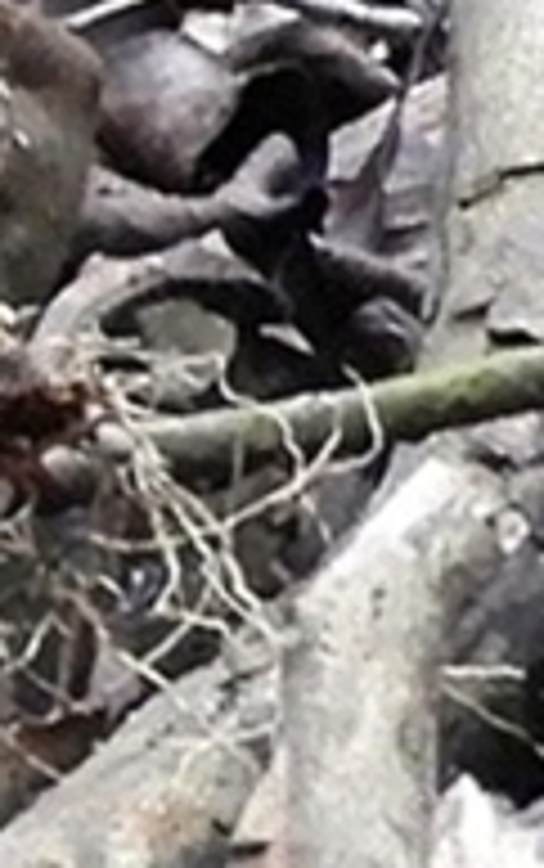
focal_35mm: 844
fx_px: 19976
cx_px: -922
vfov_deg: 2.5
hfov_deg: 1.6
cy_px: -106
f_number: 5
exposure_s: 1/15
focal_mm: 24.2
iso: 800
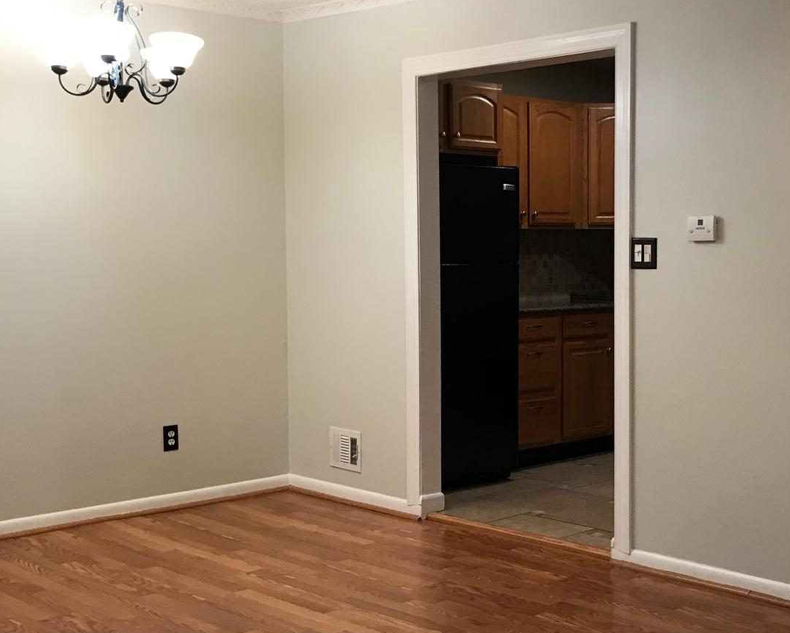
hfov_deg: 35.3
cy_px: 337
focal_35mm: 52
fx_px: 1216
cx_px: 574
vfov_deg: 29.1
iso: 40
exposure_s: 1/20
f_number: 1.8
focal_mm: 3.99
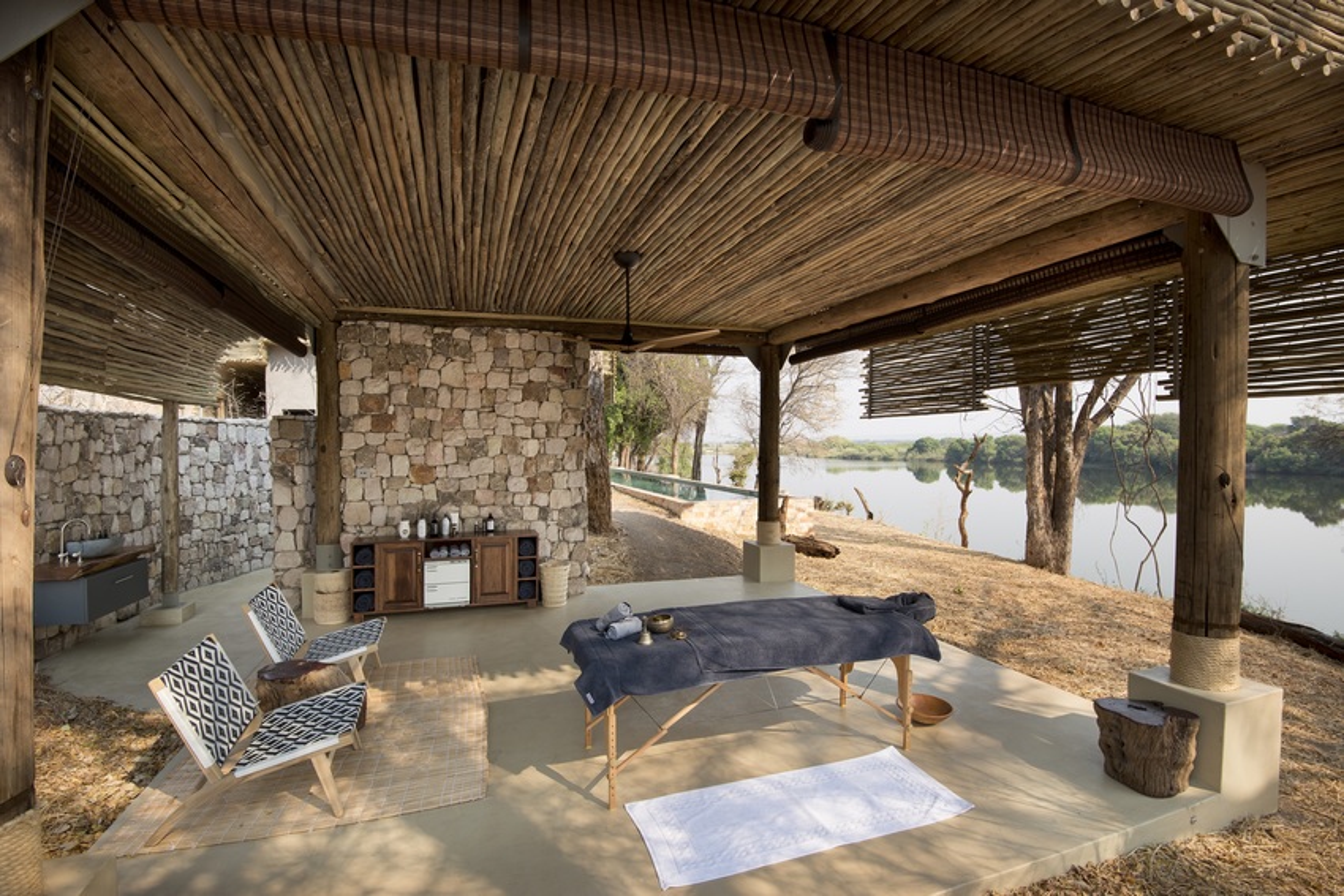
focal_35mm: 16
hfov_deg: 96.7
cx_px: 672
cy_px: 448
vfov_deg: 73.8
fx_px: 597
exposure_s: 1/30
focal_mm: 16
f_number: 9.5
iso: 200
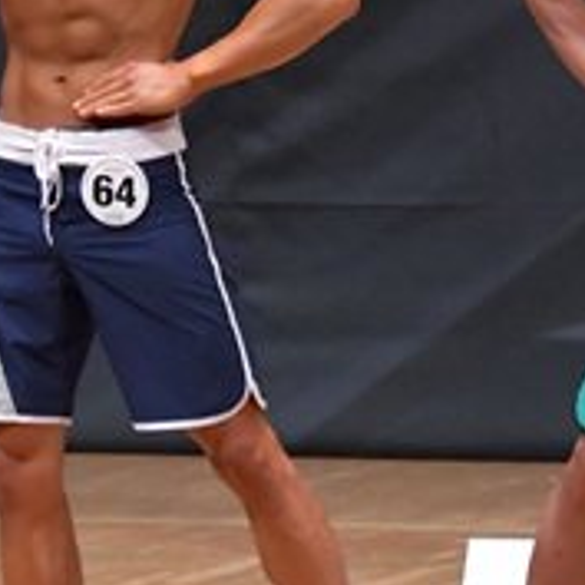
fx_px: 15411
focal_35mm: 806
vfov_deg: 2.2
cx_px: -35
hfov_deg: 2.2
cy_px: 314
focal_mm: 145
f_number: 5.6
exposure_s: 1/400
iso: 8000
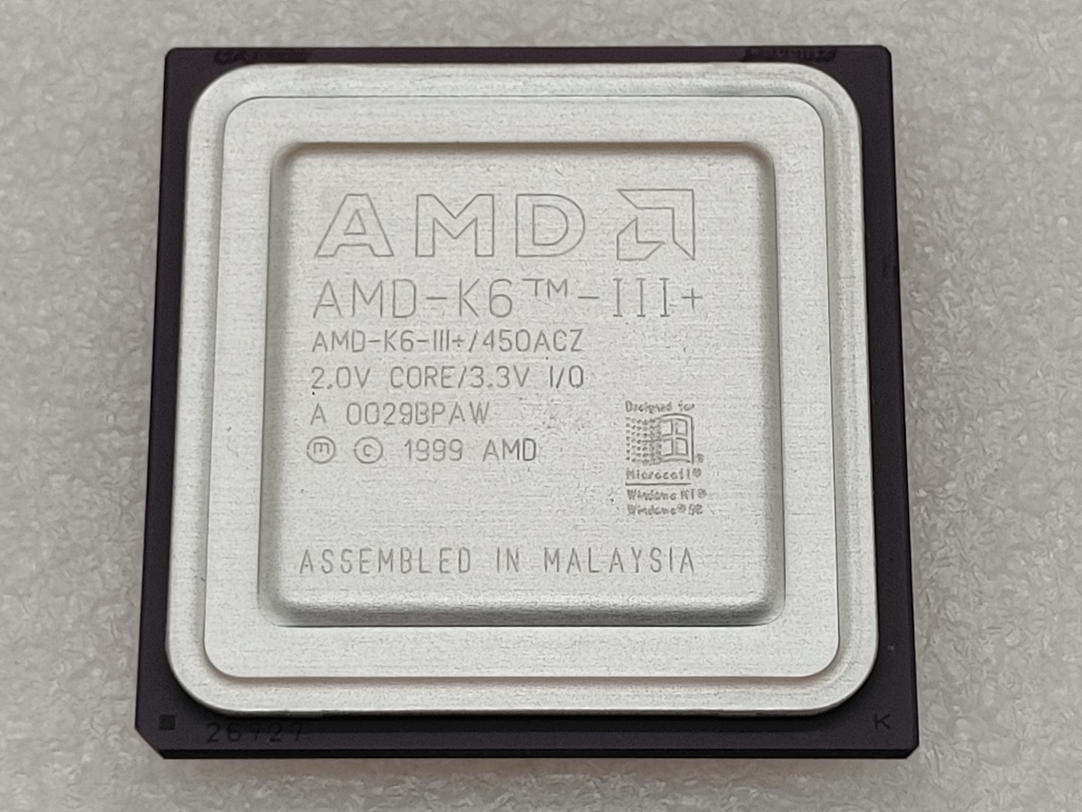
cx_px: 541
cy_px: 406
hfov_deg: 18.9
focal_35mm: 104
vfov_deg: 14.2
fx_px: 3251
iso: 50
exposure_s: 1/227
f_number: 1.8
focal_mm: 4.36
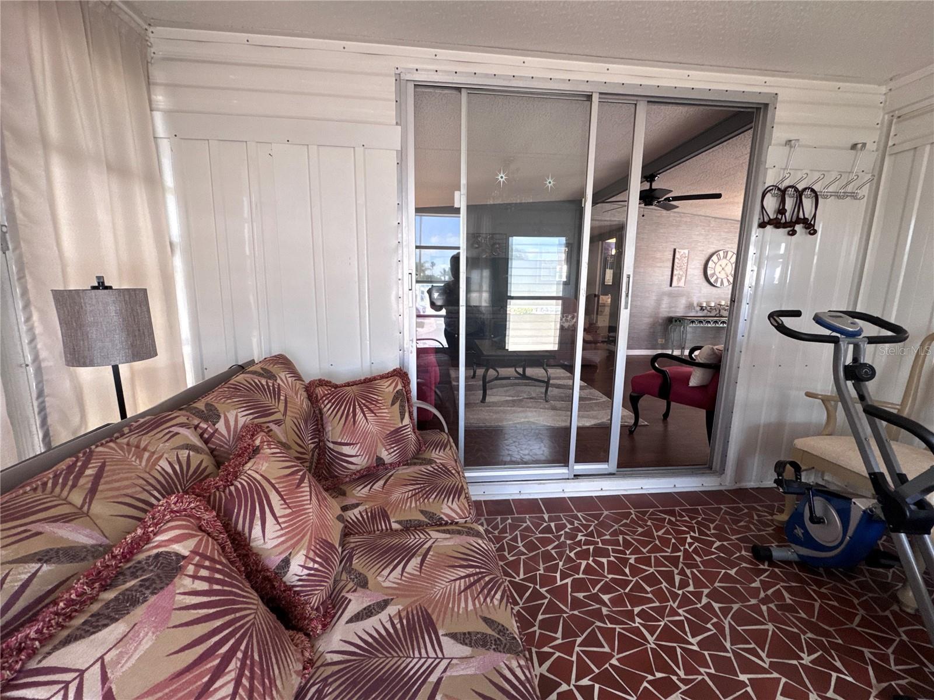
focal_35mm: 14
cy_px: 350
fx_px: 378
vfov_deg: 85.7
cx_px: 467
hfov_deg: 102.1
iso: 250
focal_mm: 2.22
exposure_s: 1/120
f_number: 2.2
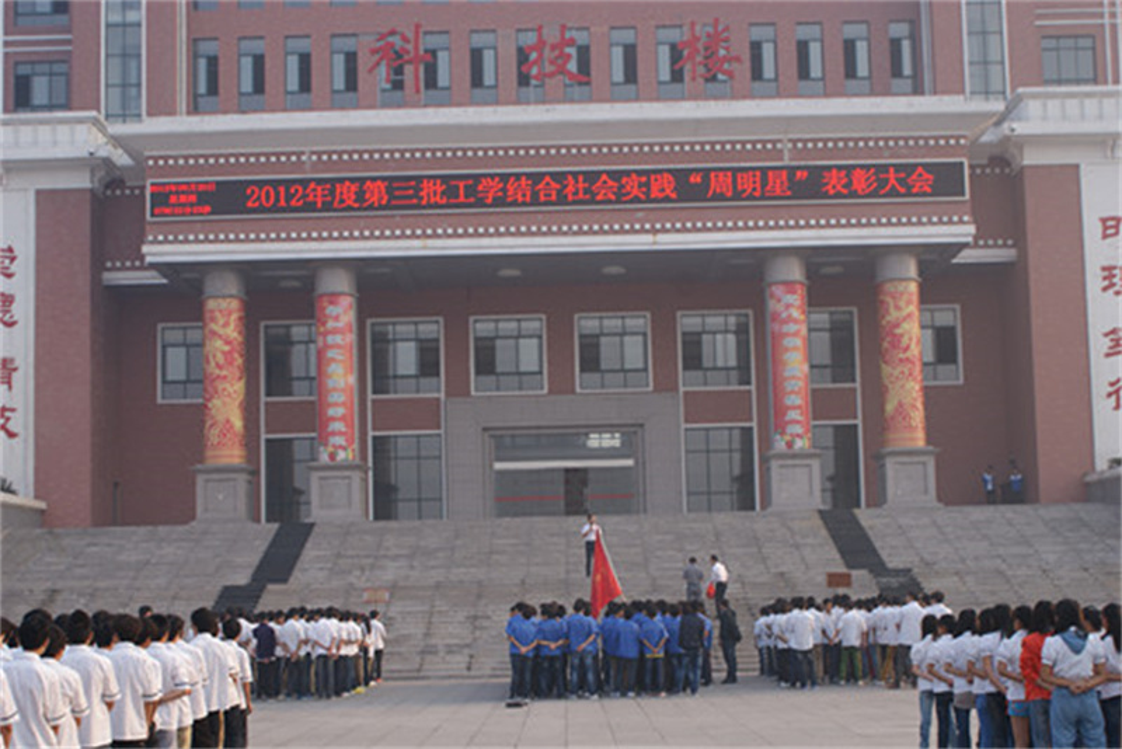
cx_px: 561
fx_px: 1637
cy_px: 374
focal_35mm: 52
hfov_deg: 37.8
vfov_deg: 25.8
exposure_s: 1/60
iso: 100
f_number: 6.3
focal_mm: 35
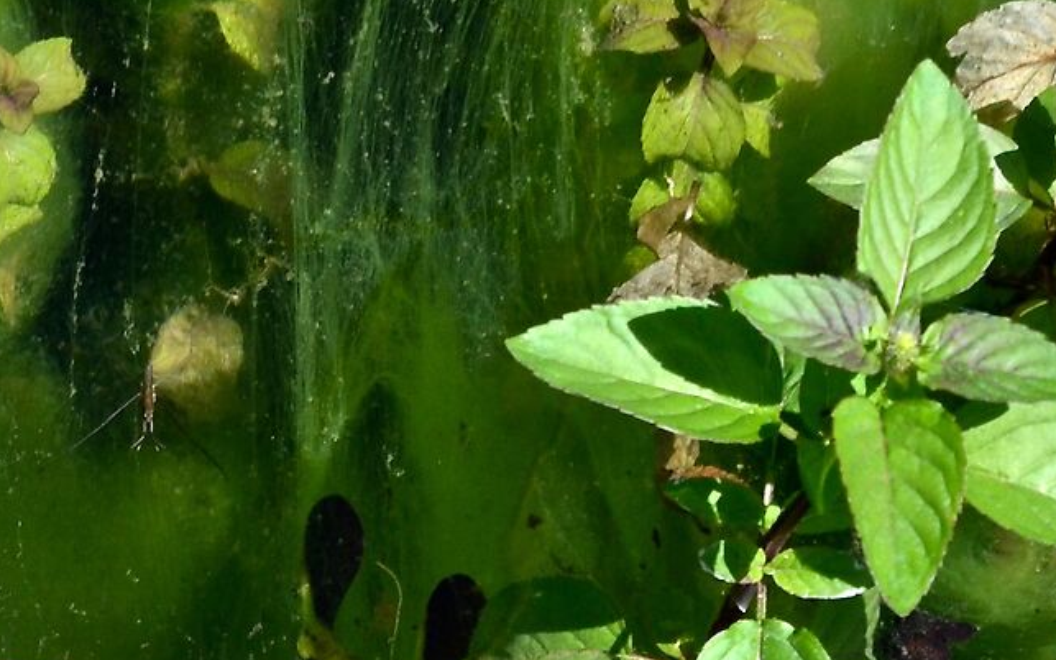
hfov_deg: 5.5
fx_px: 10822
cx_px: -504
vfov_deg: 3.5
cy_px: 614
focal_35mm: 376
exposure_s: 1/400
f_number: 10
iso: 400
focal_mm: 66
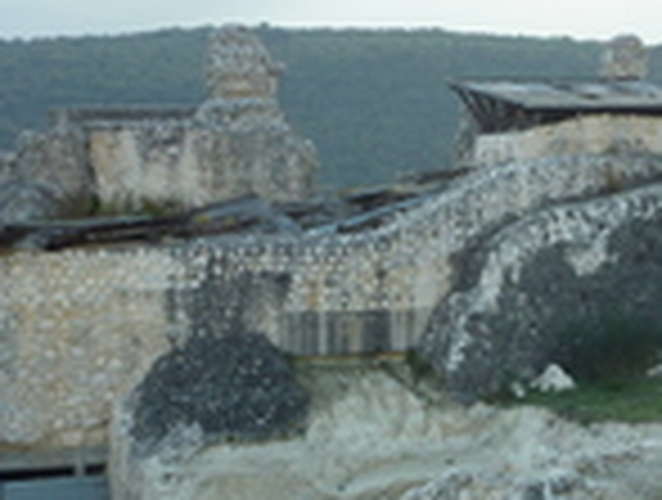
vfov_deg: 10.3
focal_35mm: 143
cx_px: 741
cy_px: 550
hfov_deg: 13.5
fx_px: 2741
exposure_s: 1/100
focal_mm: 9.7
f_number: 3.9
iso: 80
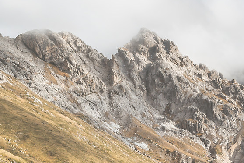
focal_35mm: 215
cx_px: 224
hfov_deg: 9.5
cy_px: 306
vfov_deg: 6.2
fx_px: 1457
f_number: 9
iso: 100
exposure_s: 1/60
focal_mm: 50
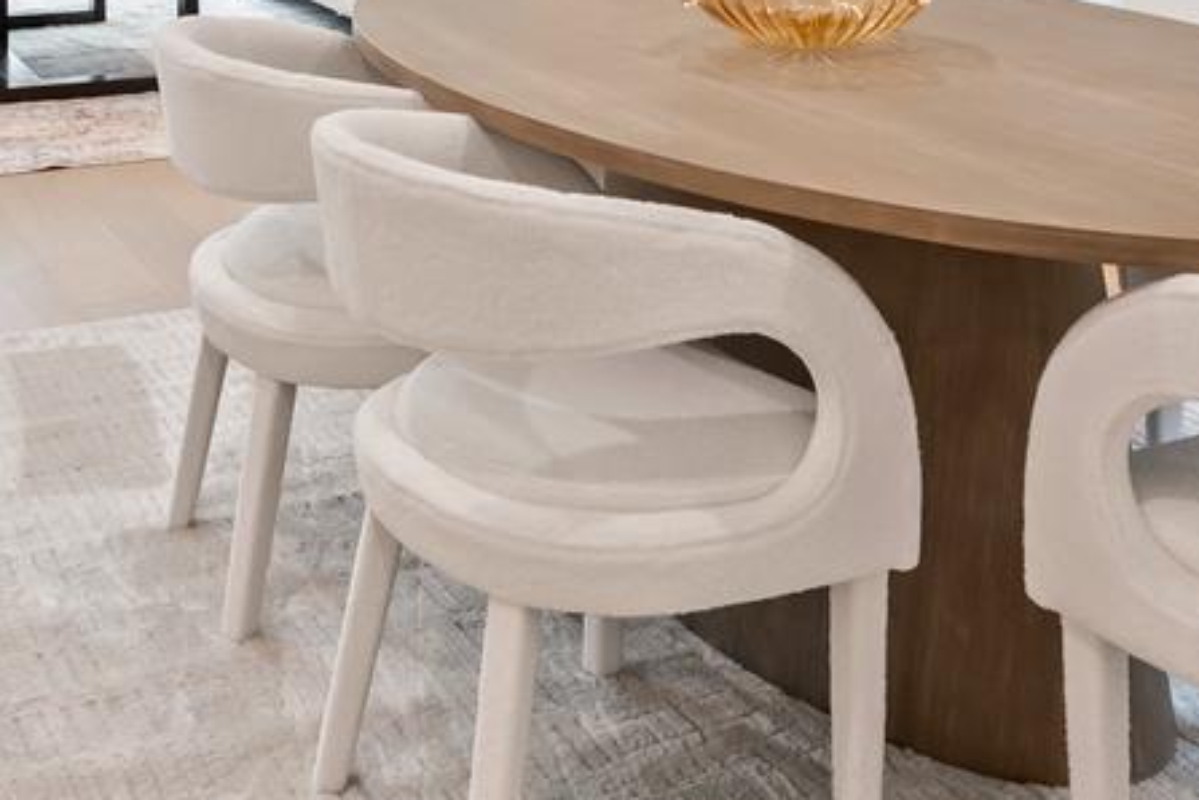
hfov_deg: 36.0
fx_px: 1832
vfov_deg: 21.8
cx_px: 424
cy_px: -289
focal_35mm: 55
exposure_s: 1/30
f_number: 4
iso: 800
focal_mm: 12
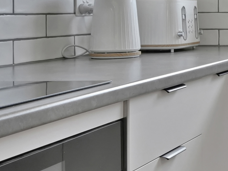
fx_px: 573
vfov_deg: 16.7
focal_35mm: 87
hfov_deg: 17.0
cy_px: 14
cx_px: 447
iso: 400
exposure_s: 1/50
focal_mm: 14
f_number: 8
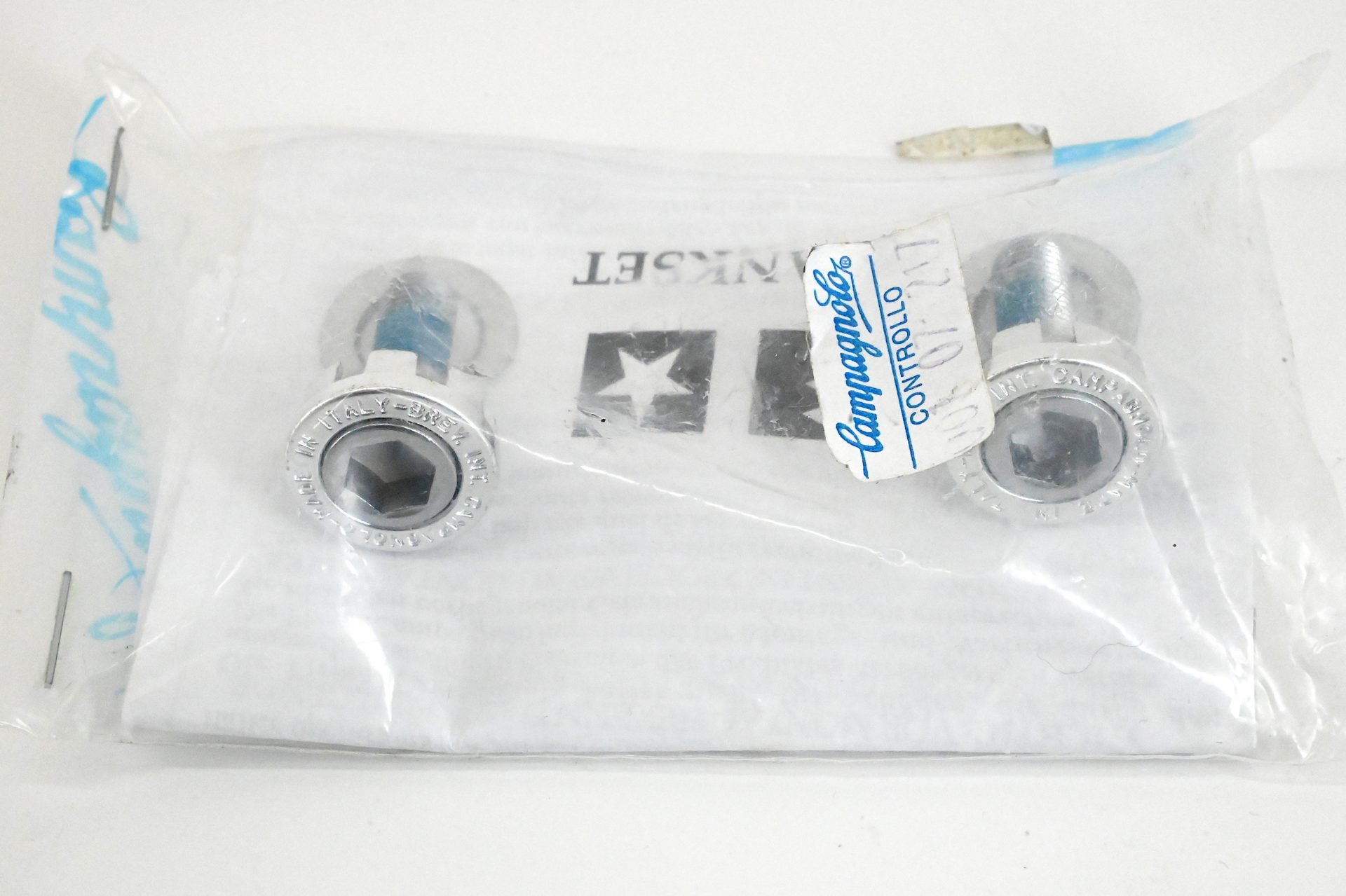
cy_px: 448
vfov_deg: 19.4
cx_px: 673
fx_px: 2616
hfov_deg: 28.9
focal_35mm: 70
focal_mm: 70
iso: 22800
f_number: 20
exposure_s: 1/640
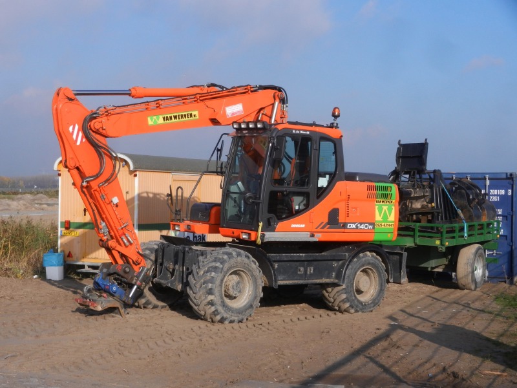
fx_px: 896
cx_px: 258
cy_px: 194
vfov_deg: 24.4
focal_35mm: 60
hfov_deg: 32.2
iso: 160
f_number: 4.5
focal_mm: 10.9
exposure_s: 1/1000
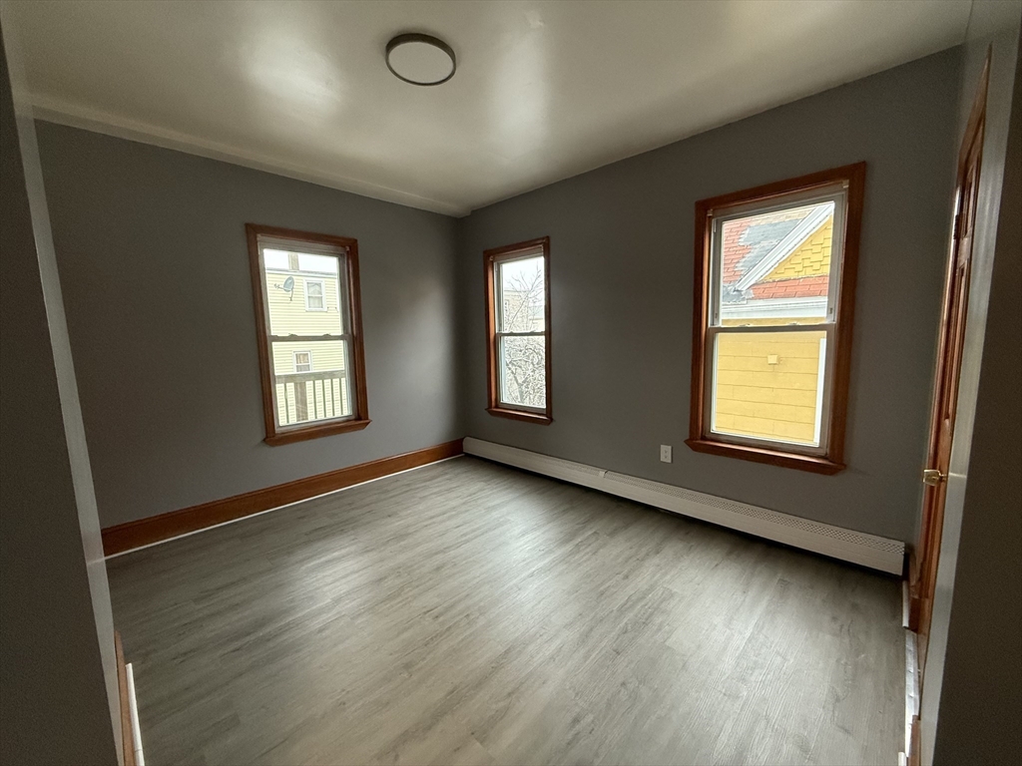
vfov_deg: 85.7
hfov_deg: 102.1
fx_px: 413
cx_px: 511
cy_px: 383
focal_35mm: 14
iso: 500
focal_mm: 2.22
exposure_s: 1/120
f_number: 2.2
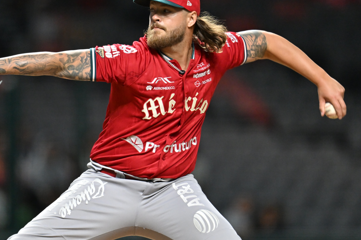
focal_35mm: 855
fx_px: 8574
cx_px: 164
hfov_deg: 2.4
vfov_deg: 1.6
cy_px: 100
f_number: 4
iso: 3200
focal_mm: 560
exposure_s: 1/500
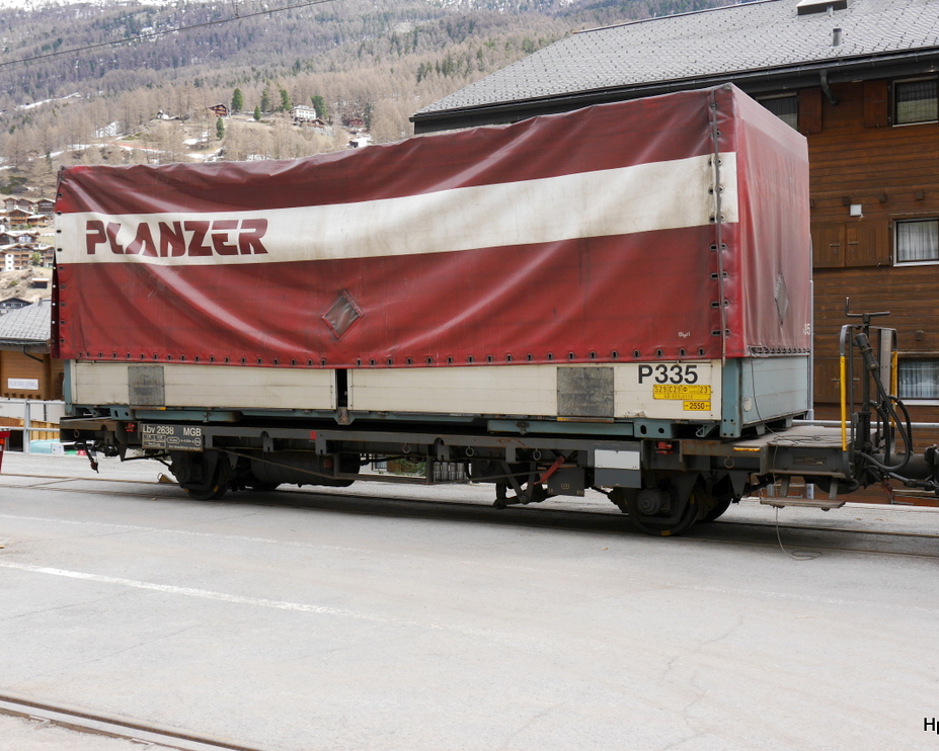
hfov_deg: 45.8
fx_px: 1112
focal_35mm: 40
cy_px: 376
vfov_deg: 37.3
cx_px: 475
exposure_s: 1/250
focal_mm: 19
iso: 160
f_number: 7.1
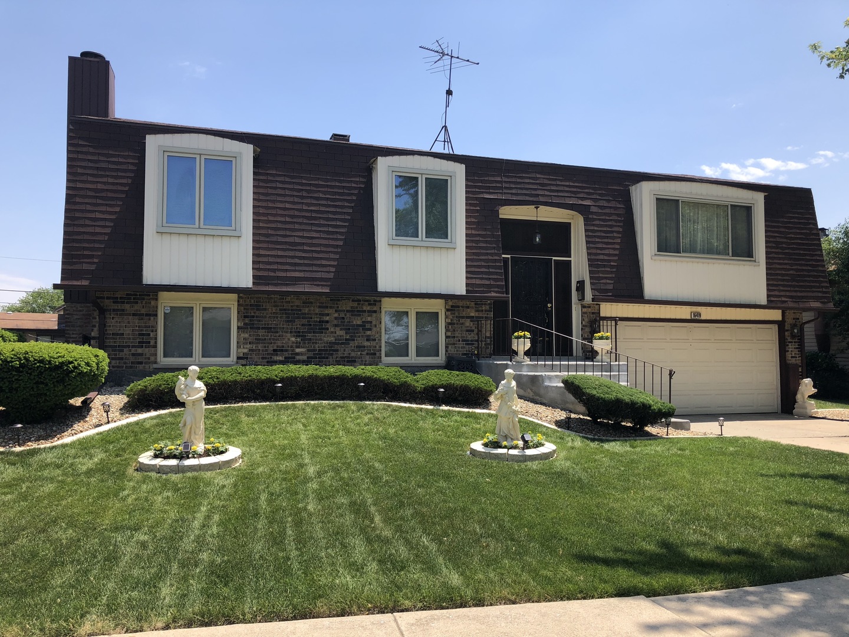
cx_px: 424
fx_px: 687
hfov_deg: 63.4
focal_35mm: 28
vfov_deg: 49.7
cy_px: 318
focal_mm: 3.99
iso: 20
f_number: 1.8
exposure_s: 1/1333
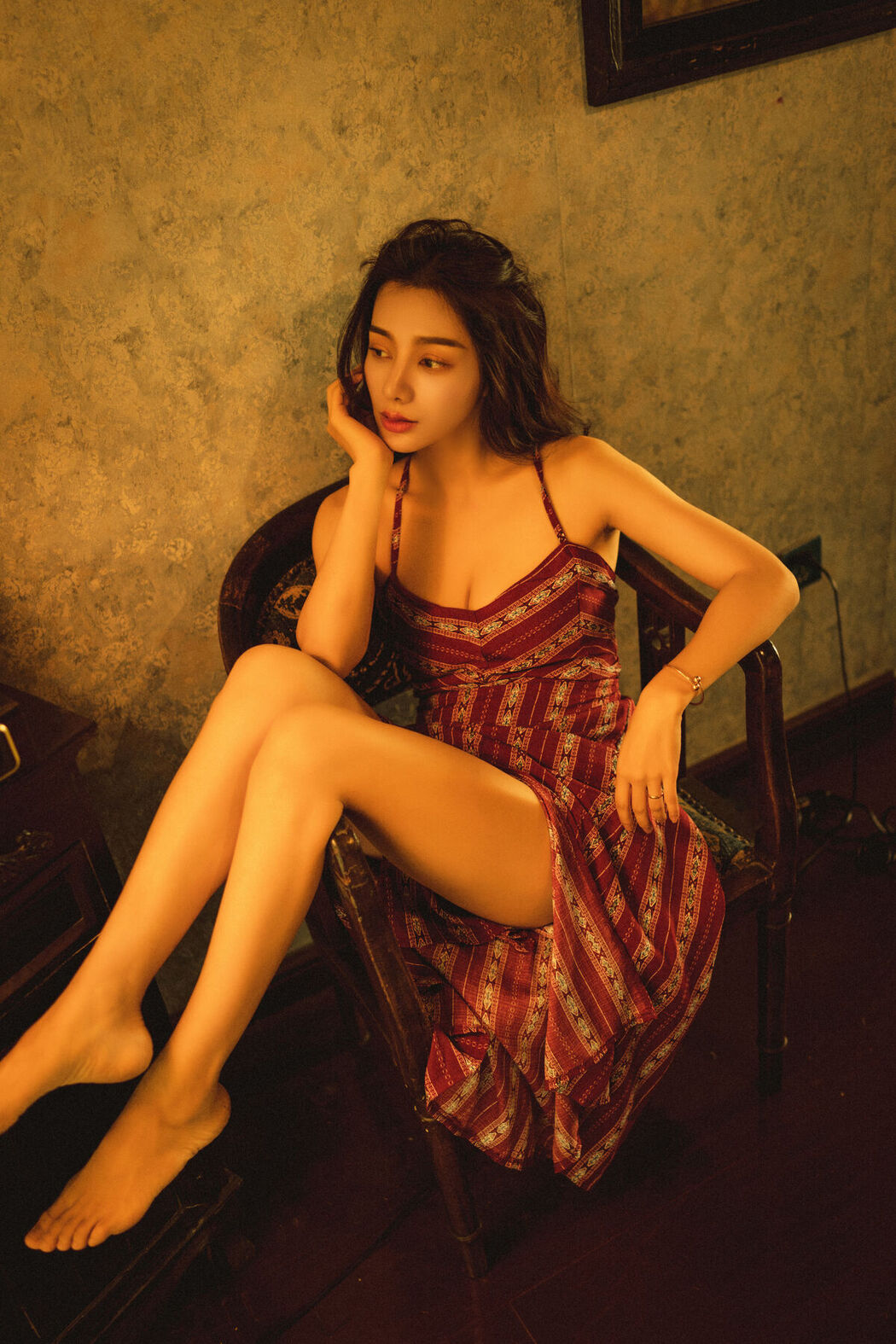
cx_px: 448
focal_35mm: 35
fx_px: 1307
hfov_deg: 37.9
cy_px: 672
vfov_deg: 54.4
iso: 1000
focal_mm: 35
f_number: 2
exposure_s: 1/40
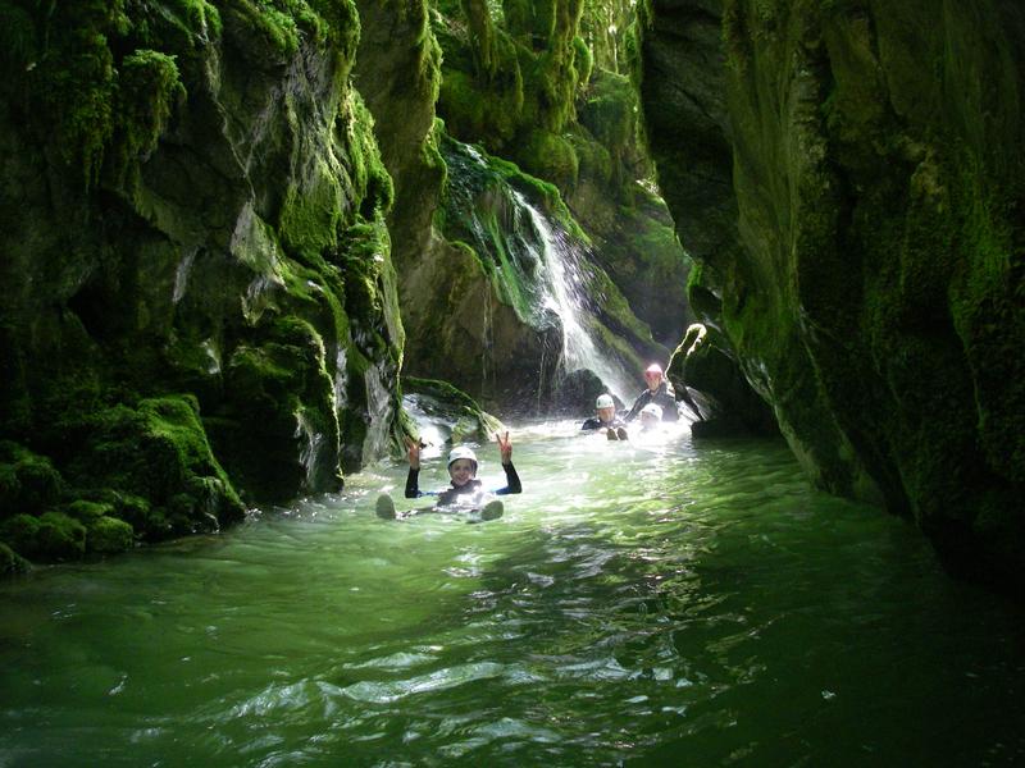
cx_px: 512
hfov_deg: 49.0
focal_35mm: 38
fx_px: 1125
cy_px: 384
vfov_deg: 37.7
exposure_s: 1/50
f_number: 3.3
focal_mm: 6.3
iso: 250
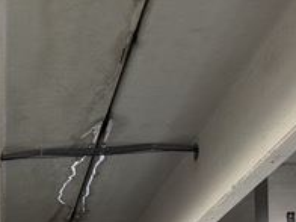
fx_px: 838
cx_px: -79
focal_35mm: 98
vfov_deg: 13.8
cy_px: 368
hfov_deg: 18.7
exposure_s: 1/50
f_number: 1.78
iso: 500
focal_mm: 6.76
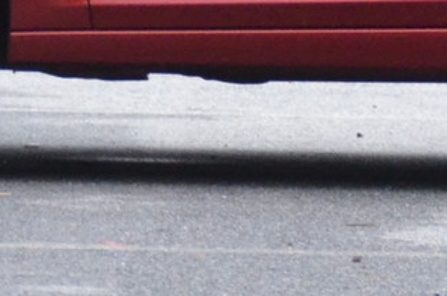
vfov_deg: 1.6
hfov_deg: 2.5
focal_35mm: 838
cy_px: -679
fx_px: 10379
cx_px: 724
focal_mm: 70
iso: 1600
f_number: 5
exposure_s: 1/200
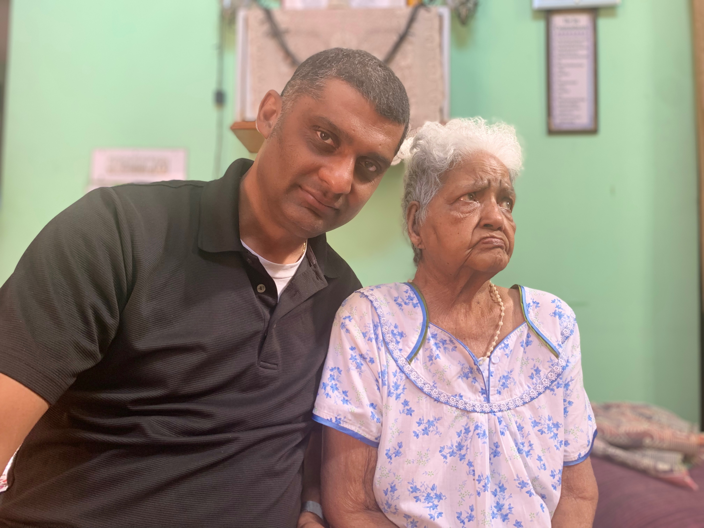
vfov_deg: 53.1
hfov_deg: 67.3
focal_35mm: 26
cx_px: 352
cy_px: 264
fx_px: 529
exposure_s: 1/60
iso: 125
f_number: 1.8
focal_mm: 4.25
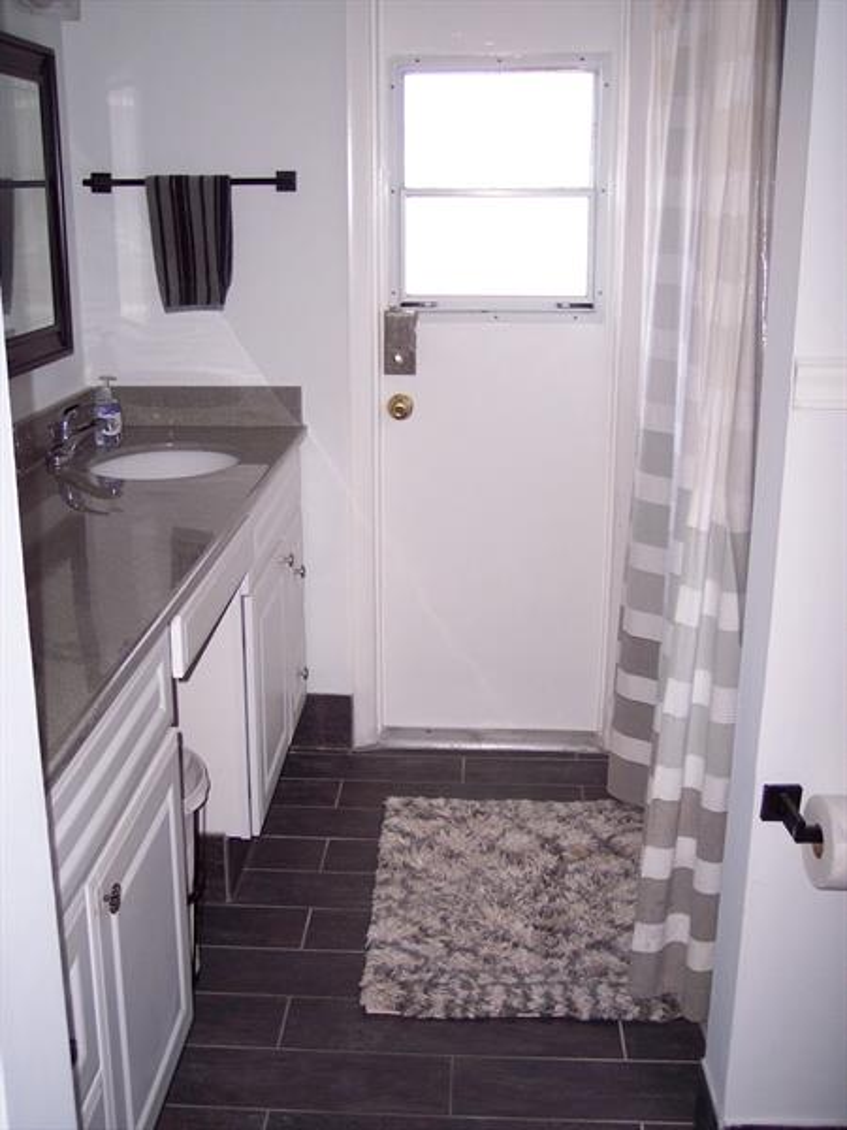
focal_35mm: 39
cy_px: 565
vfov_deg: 47.9
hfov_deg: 36.8
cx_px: 424
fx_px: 1272
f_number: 2.8
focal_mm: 8
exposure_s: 1/60
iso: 140
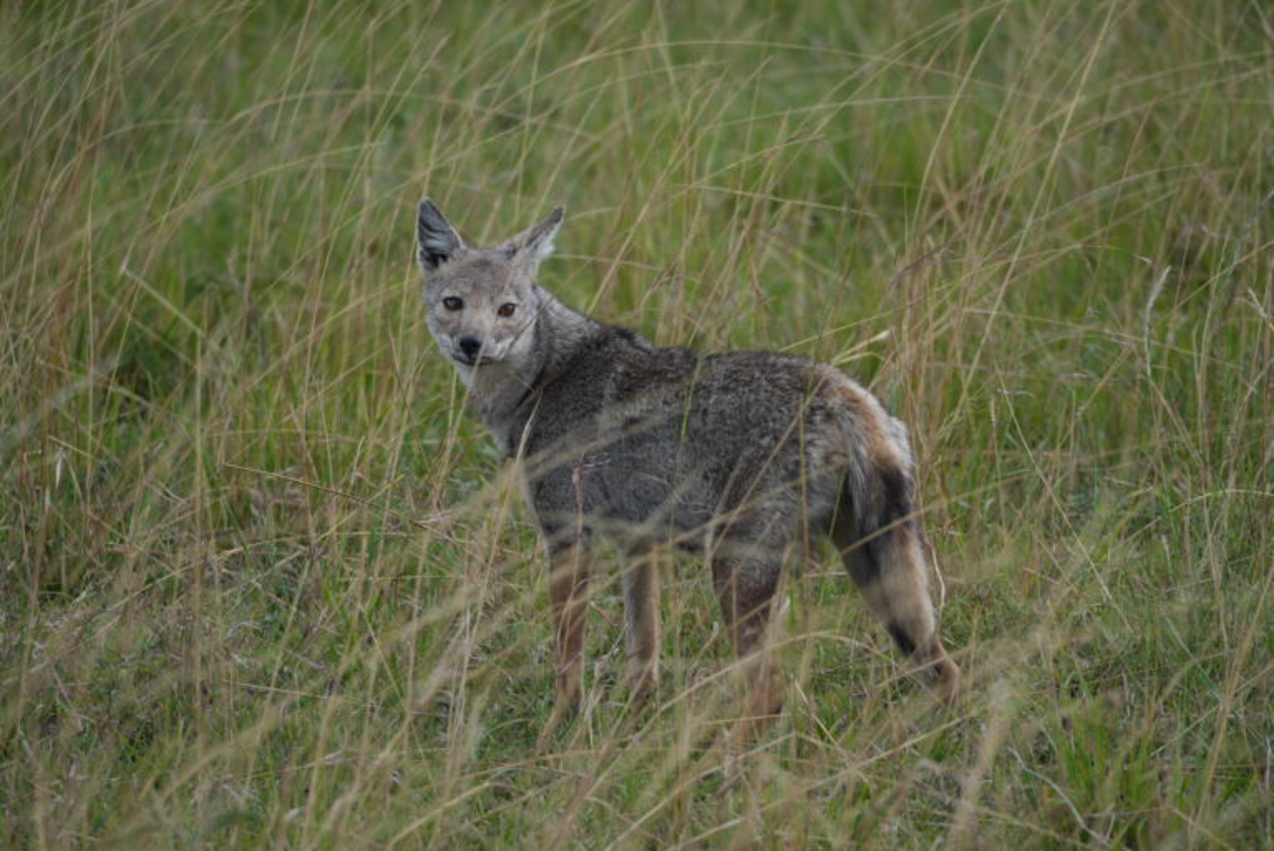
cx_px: 637
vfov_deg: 3.7
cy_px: 426
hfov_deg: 5.6
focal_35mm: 370
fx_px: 13118
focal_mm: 247
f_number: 6.3
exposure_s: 1/250
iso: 125
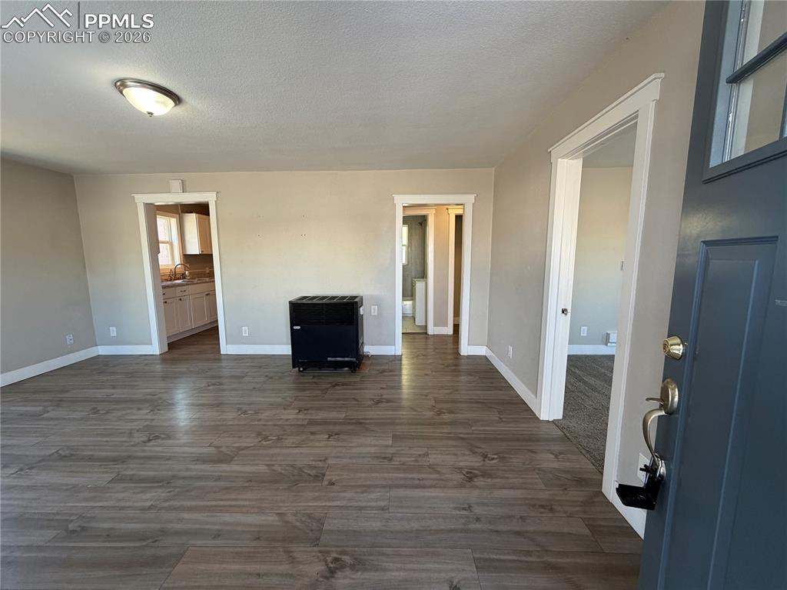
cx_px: 394
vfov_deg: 85.6
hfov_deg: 102.1
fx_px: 318
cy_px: 295
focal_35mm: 14
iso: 160
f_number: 2.2
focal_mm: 2.22
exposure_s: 1/120
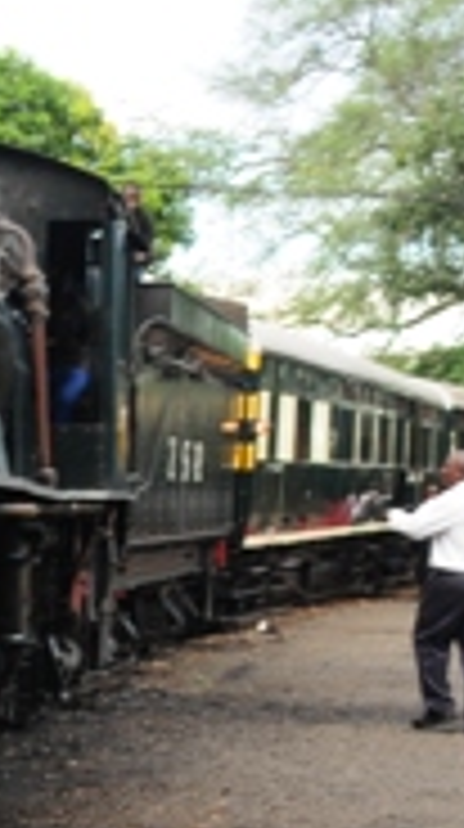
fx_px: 2396
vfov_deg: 19.5
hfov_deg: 10.4
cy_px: 626
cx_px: -378
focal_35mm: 109
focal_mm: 17
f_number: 4.5
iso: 200
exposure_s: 1/40
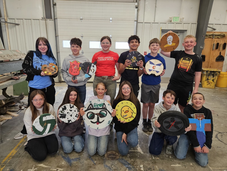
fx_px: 151
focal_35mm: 23
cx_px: 114
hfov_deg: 73.9
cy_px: 86
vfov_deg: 58.9
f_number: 1.8
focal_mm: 5.4
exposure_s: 1/120
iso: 160
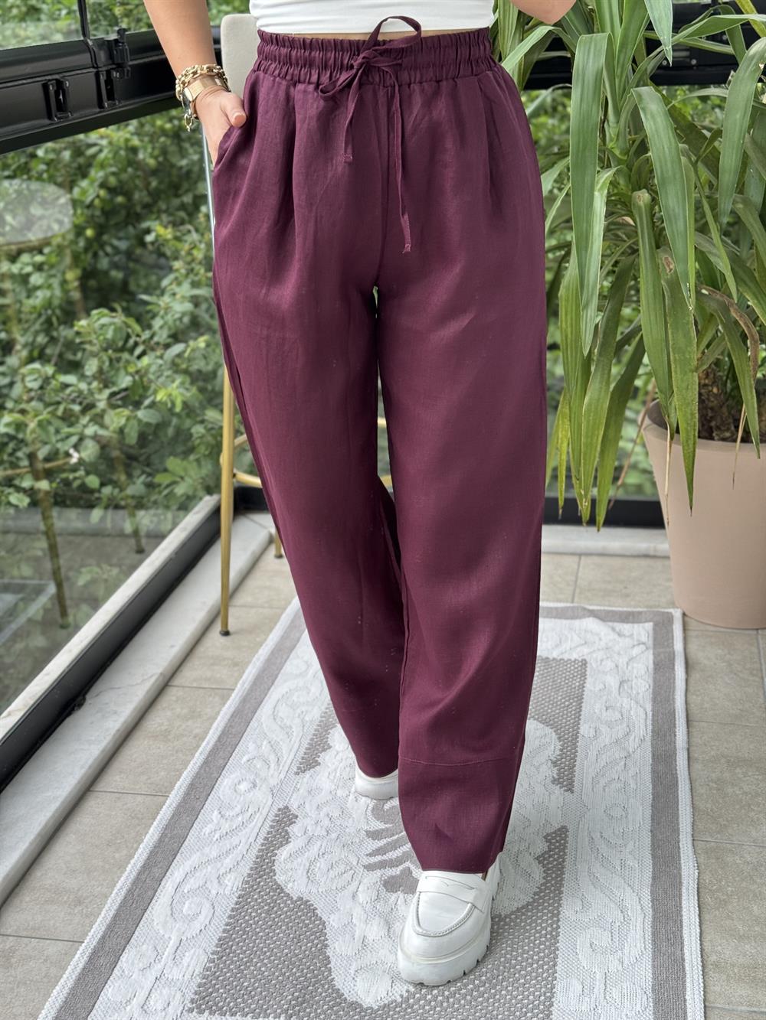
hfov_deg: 30.3
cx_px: 383
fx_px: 1416
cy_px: 510
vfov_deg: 39.7
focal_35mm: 48
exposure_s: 1/207
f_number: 1.78
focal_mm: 6.76
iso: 50
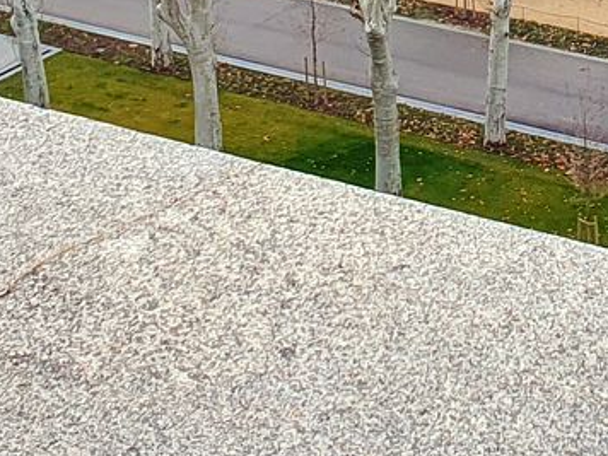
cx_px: 782
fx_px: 2055
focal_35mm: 117
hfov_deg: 16.0
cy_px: -499
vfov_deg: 11.3
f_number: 2.4
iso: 50
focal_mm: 4.32
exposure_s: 1/281
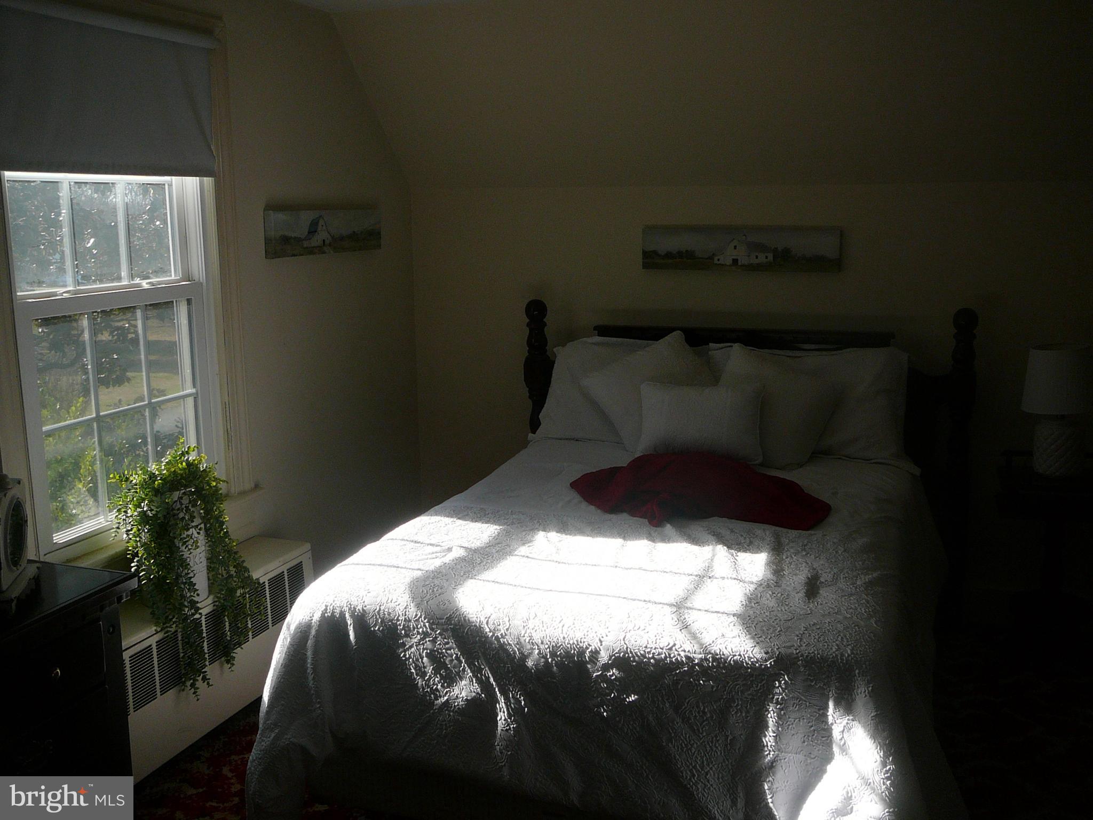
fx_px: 1105
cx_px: 546
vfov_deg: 40.7
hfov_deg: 52.6
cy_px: 410
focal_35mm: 35
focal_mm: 5.2
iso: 80
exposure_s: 1/250
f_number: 2.8
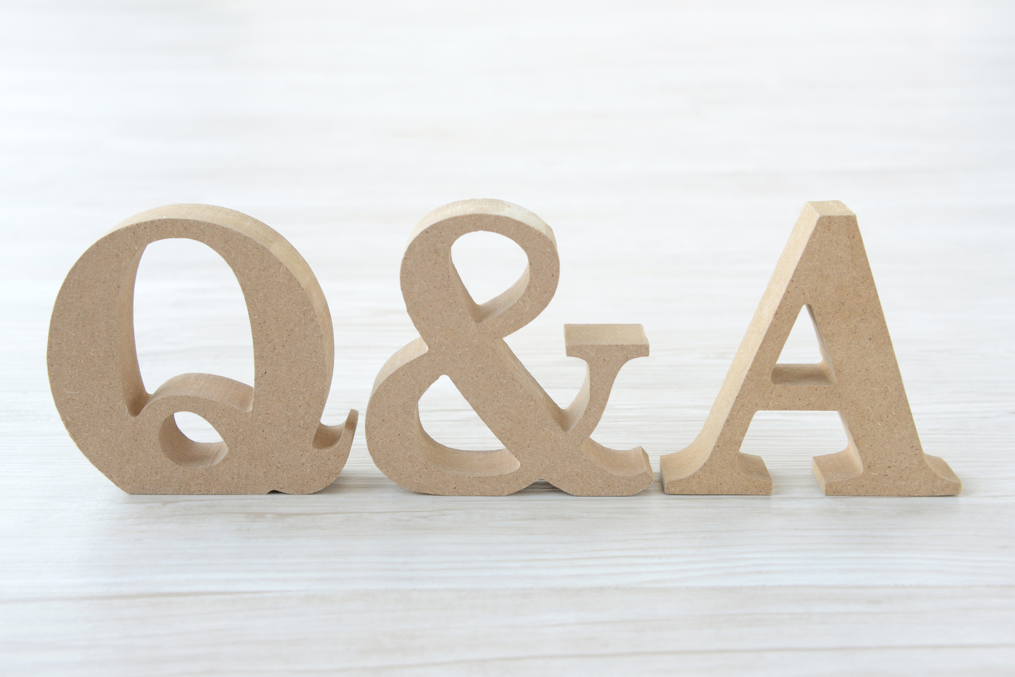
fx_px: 1354
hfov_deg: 41.1
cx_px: 499
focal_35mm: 48
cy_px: 331
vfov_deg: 28.1
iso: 800
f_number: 9
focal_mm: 45
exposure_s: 1/50
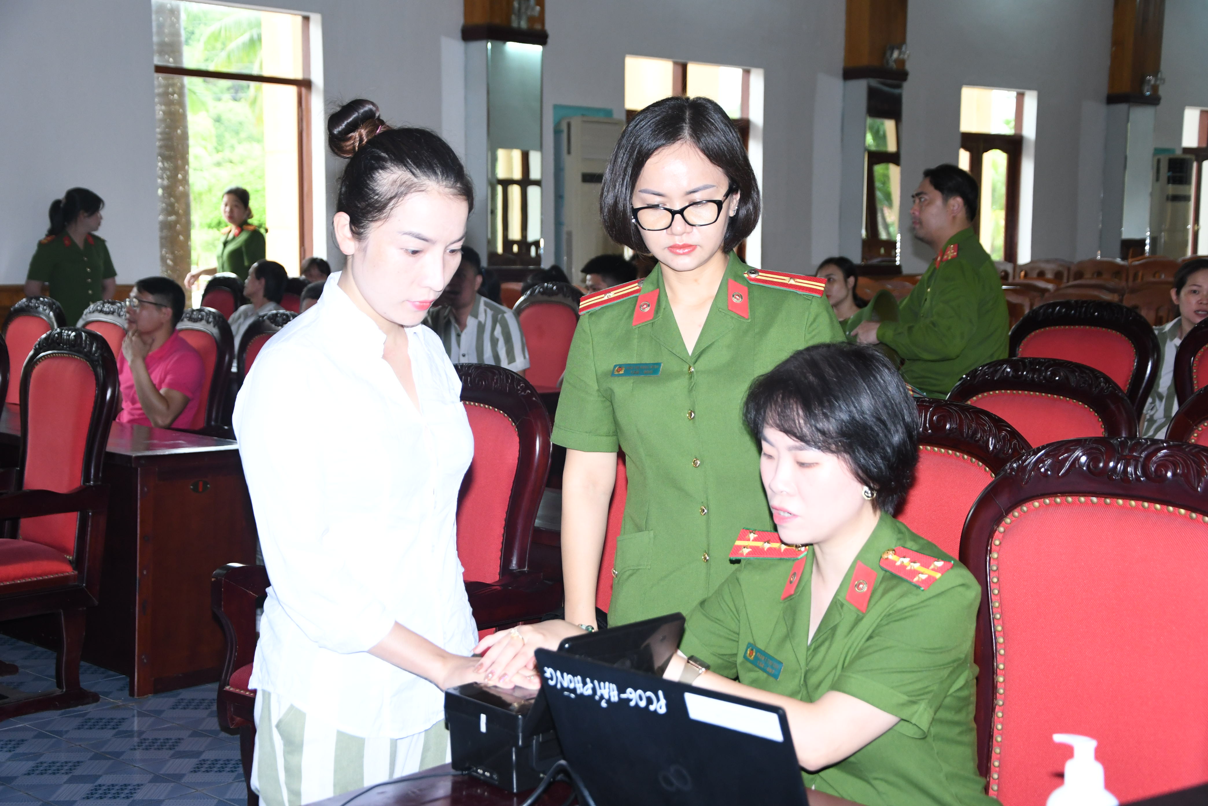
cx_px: 604
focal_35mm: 52
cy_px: 403
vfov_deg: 25.8
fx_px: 1762
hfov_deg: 37.9
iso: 1250
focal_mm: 35
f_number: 4.5
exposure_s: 1/250
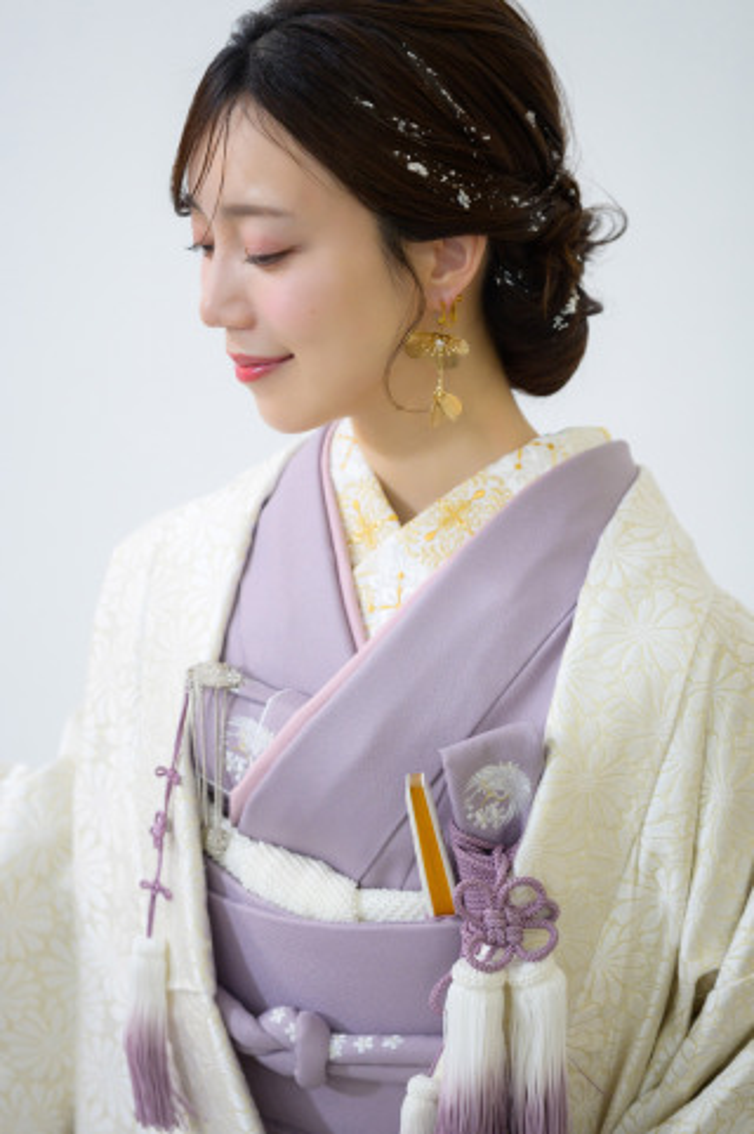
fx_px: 2674
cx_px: 377
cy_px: 567
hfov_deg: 16.0
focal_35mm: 85
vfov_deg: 23.9
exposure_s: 1/125
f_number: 4
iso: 1250
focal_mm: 85
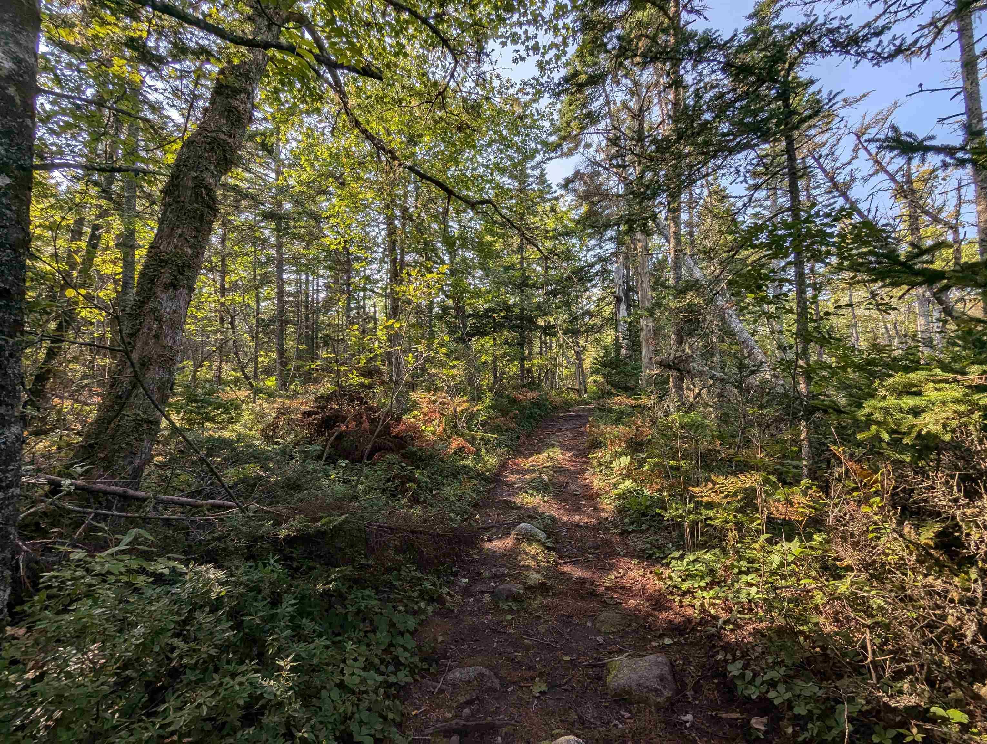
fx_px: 457
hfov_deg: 94.4
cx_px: 494
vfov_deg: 78.2
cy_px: 372
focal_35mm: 16
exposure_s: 1/831
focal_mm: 2.35
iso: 44
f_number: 2.2
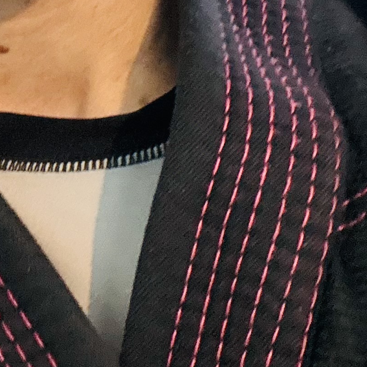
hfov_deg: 15.9
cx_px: -156
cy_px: -51
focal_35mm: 102
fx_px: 1223
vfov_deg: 16.5
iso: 250
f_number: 1.9
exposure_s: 1/60
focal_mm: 2.69
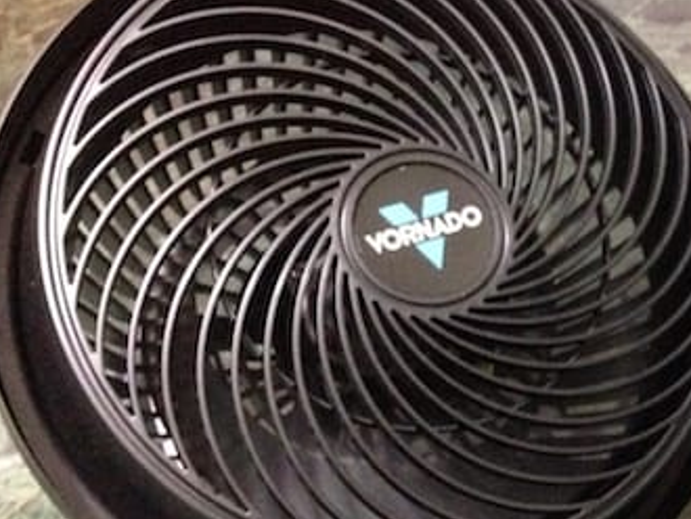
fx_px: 1598
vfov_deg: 18.3
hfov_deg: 22.8
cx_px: 781
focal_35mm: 80
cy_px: 410
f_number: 2.4
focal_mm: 4.12
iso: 800
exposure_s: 1/15
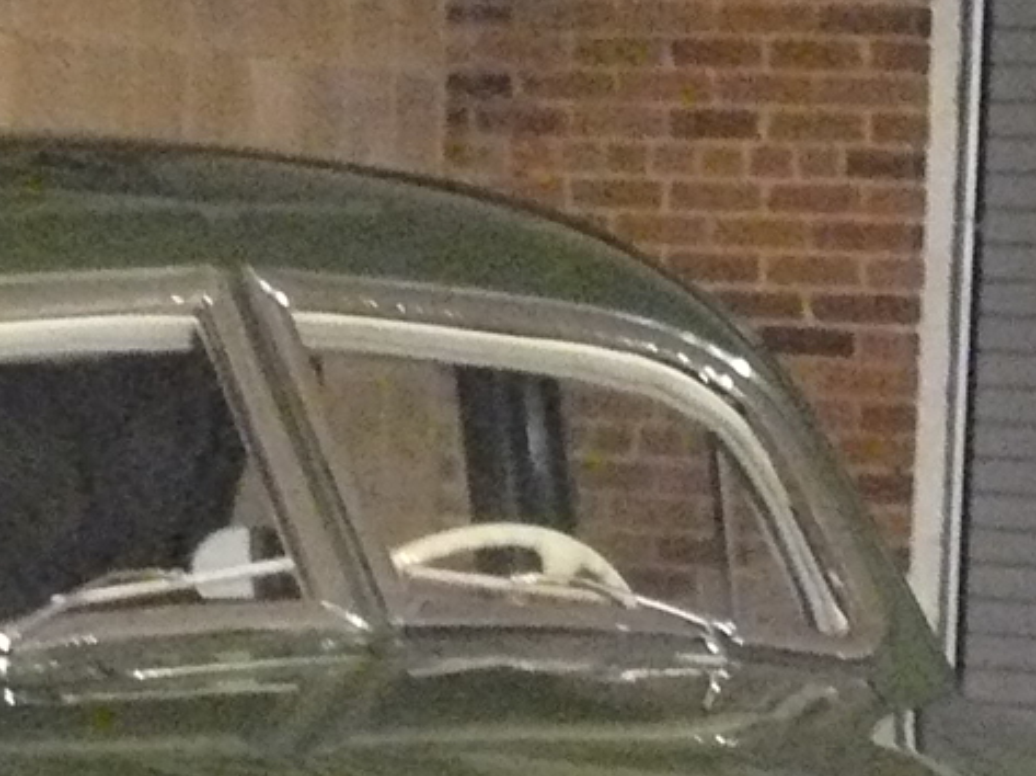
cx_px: 651
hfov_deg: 12.7
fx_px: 4665
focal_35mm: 156
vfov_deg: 9.0
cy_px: 1460
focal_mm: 6
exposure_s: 1/5
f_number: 2.8
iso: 800
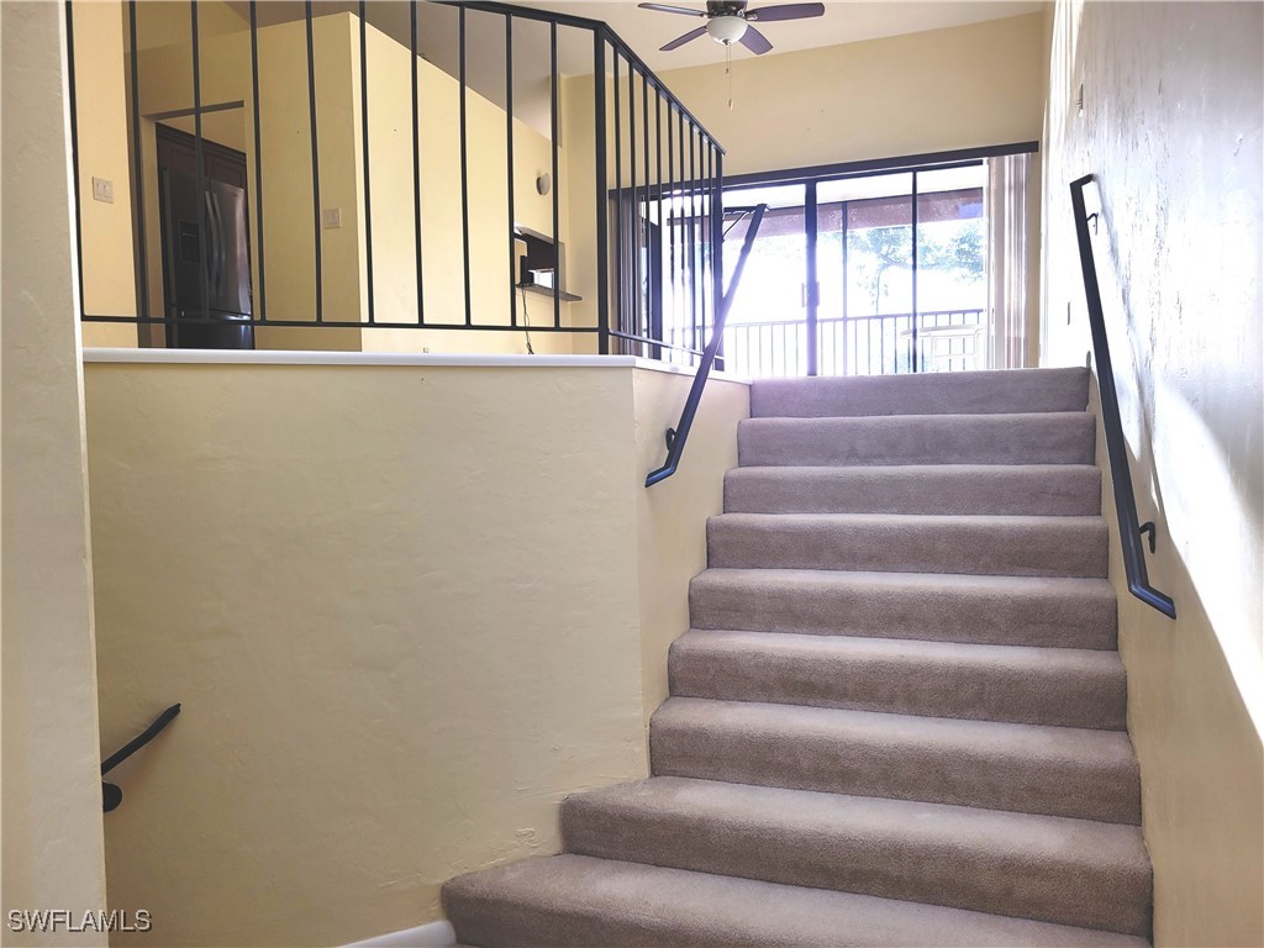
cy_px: 474
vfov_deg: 53.1
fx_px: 949
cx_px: 632
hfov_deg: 67.3
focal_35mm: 26
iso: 64
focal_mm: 5.4
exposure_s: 1/120
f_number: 1.8
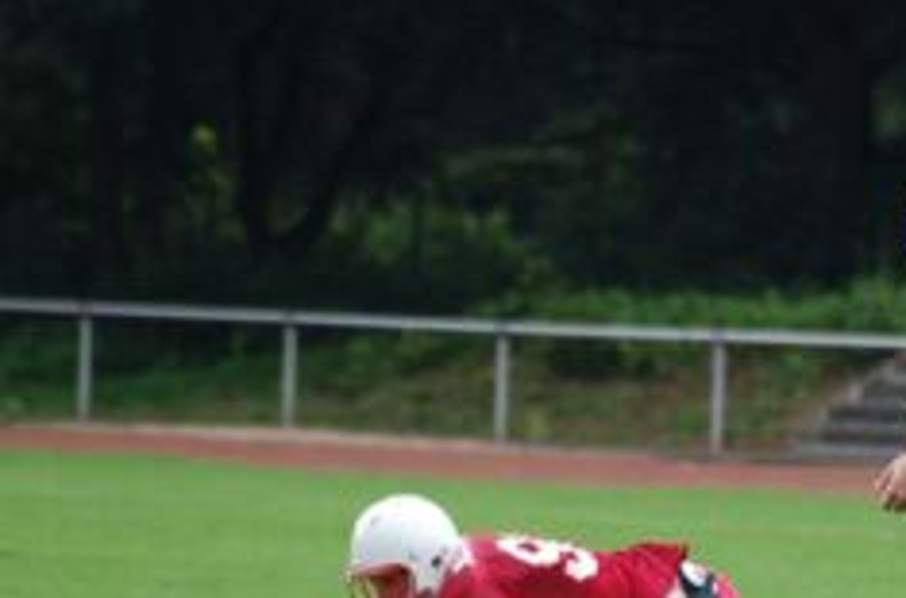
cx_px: 750
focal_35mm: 492
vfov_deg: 2.8
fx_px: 12341
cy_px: 513
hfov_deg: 4.2
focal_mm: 170
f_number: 4.8
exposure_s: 1/320
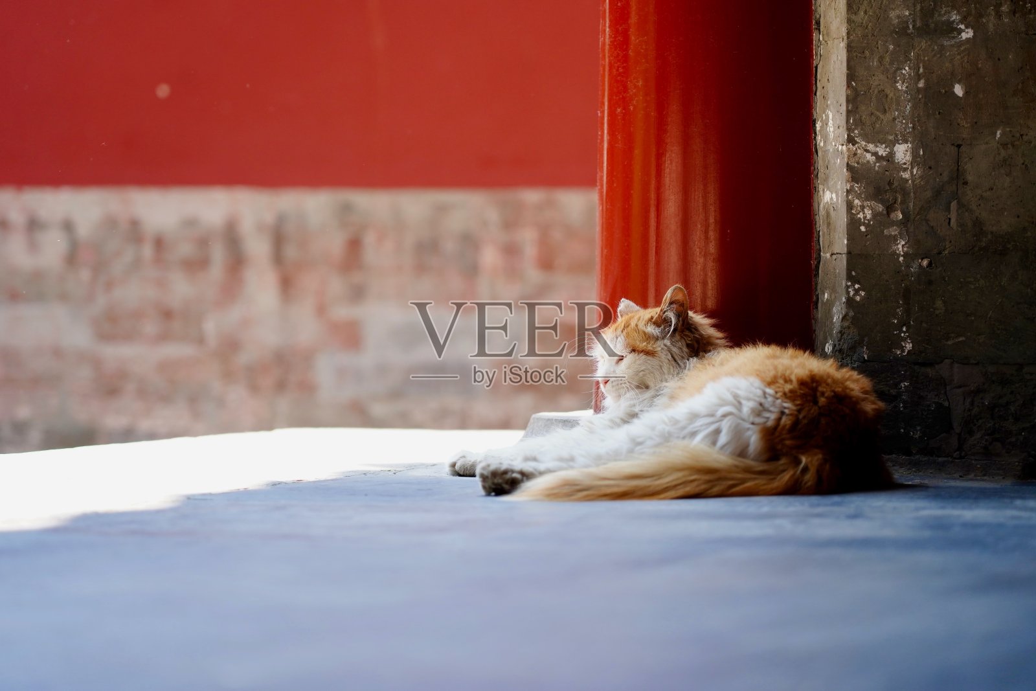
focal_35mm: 105
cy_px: 346
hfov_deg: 19.5
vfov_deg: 13.0
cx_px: 518
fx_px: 3022
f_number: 4
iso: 500
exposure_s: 1/640
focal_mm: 105
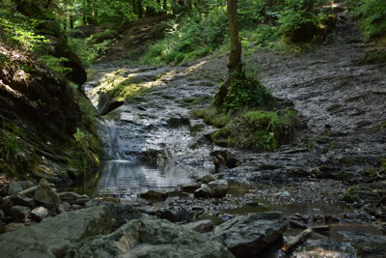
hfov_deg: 29.2
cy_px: 129
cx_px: 193
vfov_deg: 19.7
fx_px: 740
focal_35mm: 69
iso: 125
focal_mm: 46
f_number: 4.8
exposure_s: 1/25
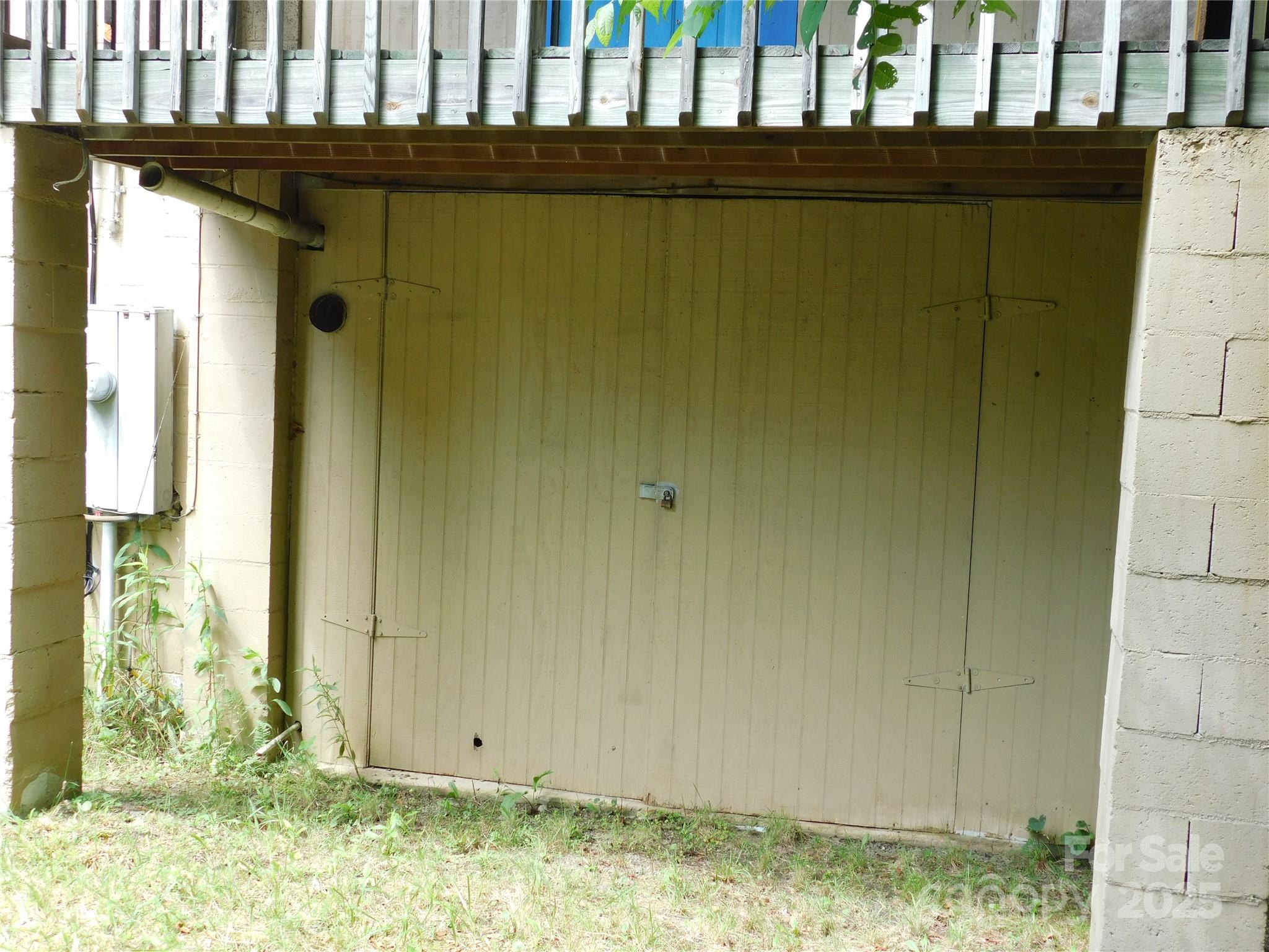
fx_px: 1466
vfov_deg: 36.0
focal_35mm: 40
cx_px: 634
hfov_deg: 46.8
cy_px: 476
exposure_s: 1/100
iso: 125
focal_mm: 7.1
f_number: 3.6
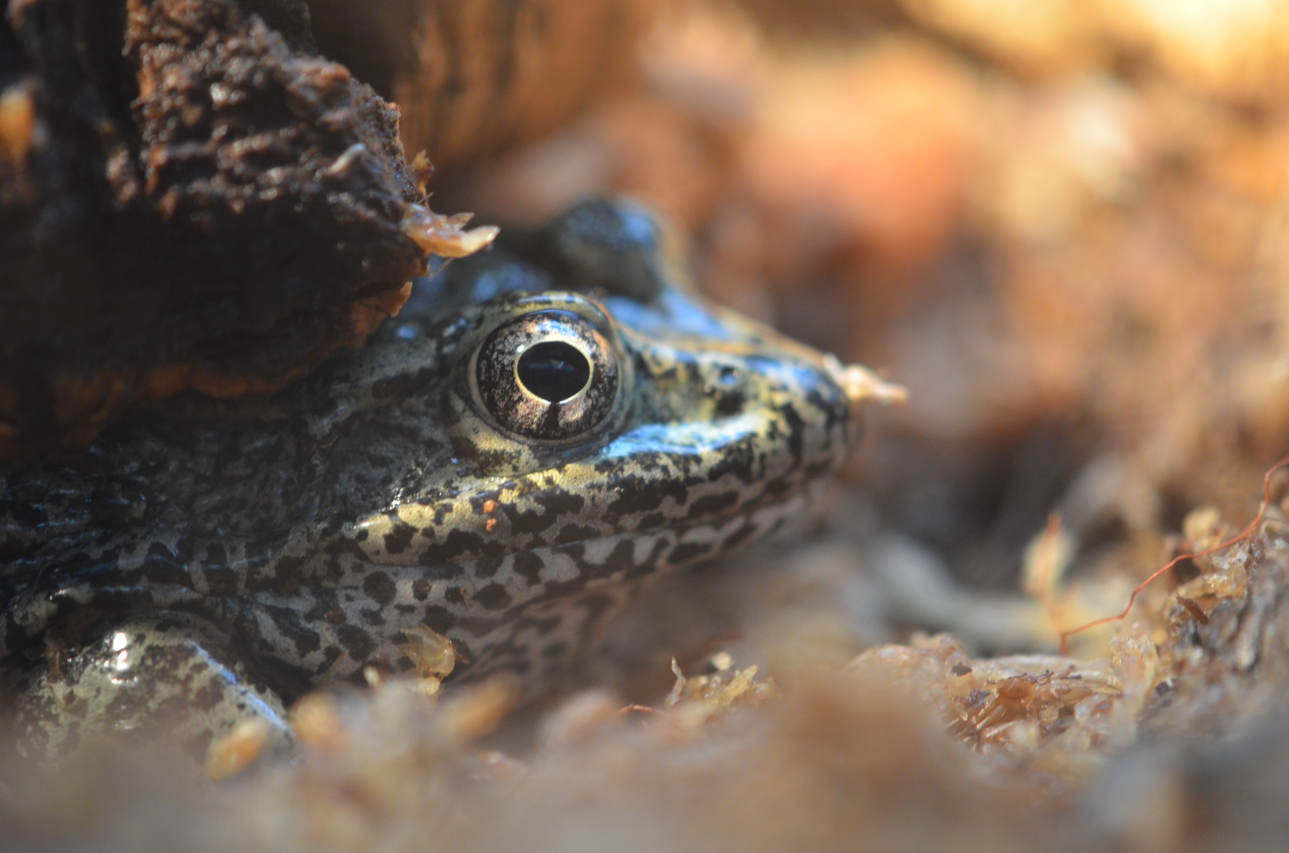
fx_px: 4556
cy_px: 426
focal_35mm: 128
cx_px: 644
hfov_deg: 16.1
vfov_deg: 10.7
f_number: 4
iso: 800
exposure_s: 1/50
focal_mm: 85
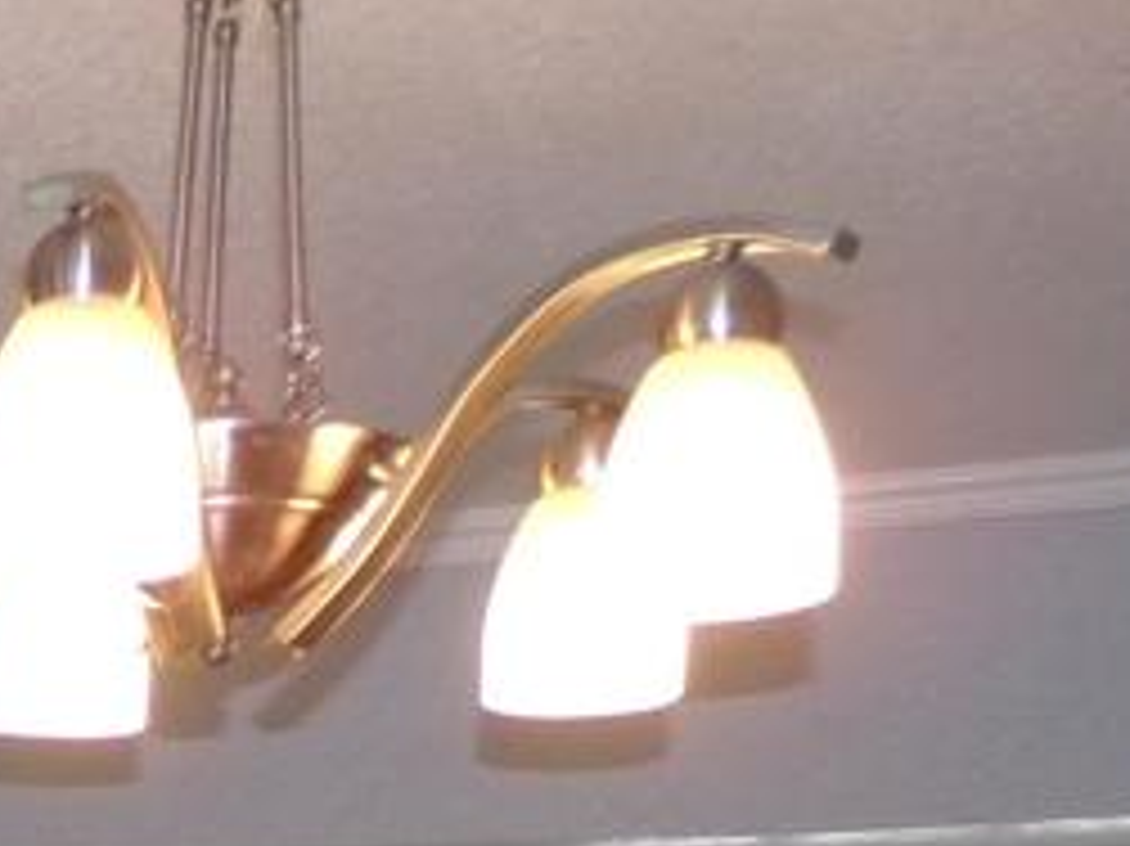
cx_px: -468
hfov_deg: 18.2
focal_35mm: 98
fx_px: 3198
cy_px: 1400
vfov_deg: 13.8
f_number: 3.7
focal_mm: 4.3
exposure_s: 1/56
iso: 200
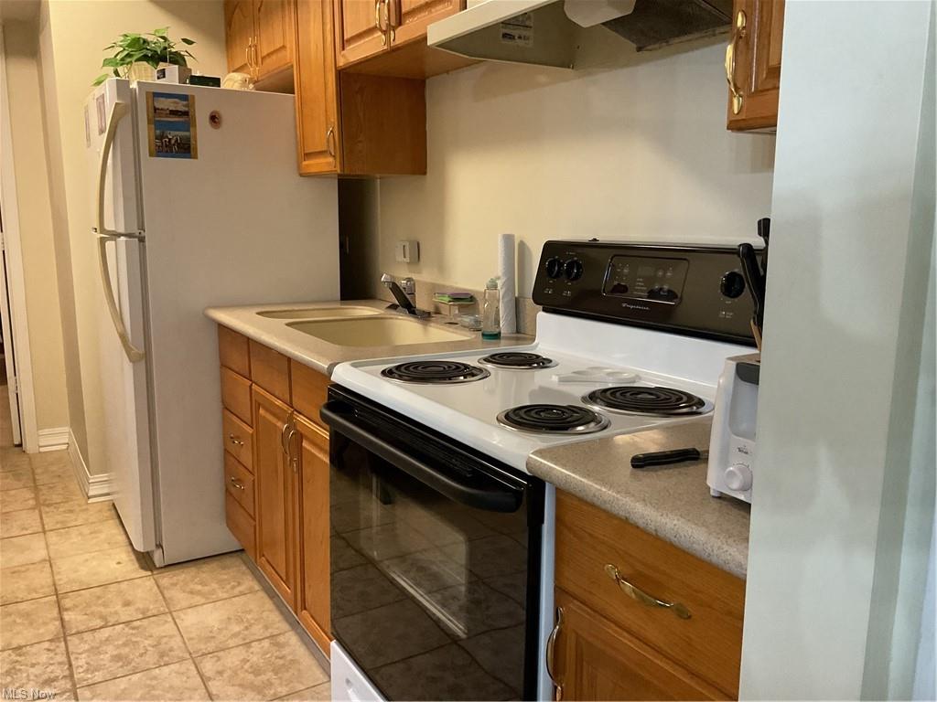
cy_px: 351
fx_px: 785
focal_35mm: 29
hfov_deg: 61.7
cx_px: 468
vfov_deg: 48.2
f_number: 1.8
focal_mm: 3
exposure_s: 1/50
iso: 200
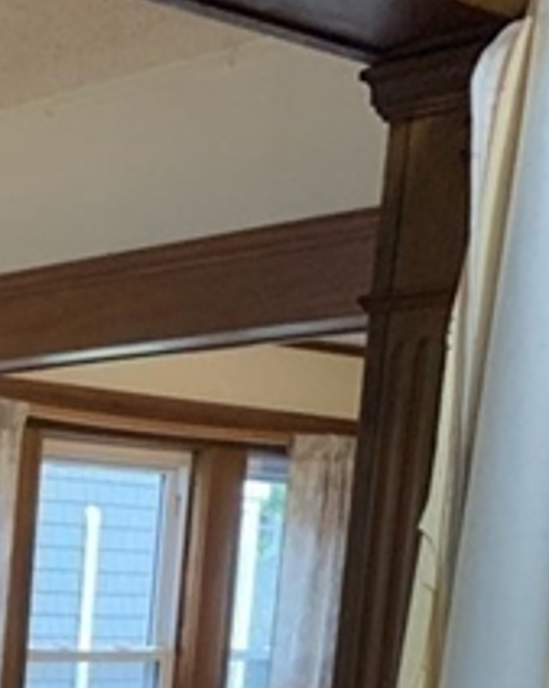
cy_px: 1087
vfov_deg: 18.1
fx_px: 1873
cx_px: -325
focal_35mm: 92
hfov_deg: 15.2
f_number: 1.8
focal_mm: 4.25
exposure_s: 1/60
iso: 320
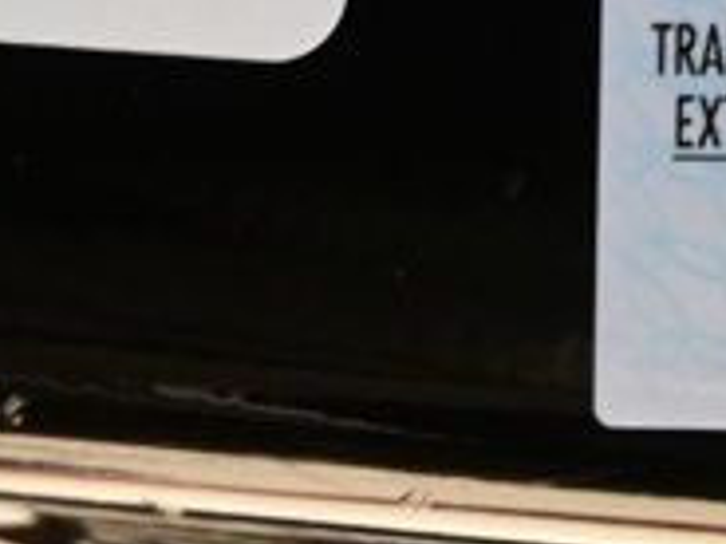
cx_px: 1779
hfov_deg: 6.1
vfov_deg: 4.7
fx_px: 6558
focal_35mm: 313
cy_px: -430
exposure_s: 1/60
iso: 140
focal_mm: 39
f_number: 5.6
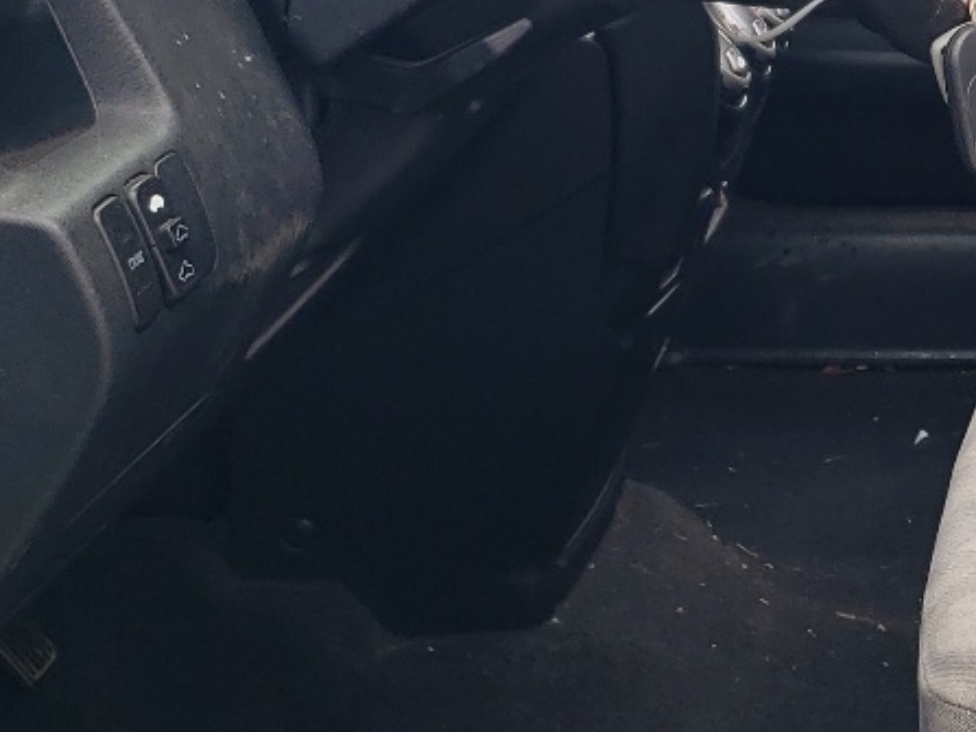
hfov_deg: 19.9
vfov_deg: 15.8
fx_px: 2621
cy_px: 157
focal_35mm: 93
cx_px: 1142
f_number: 1.5
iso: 50
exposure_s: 1/357
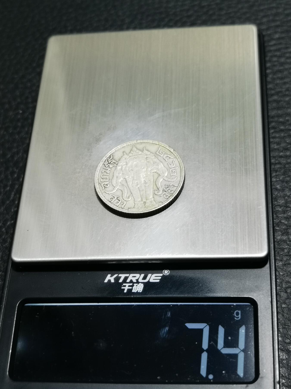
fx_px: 661
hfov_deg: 24.8
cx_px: 146
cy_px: 194
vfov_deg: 32.7
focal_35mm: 59
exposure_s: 1/100
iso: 160
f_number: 1.9
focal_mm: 6.67
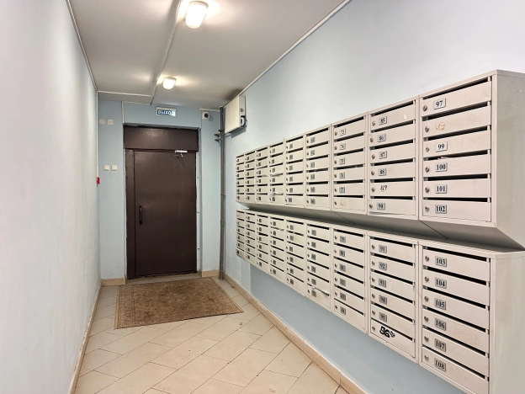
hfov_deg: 71.6
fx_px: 364
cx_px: 262
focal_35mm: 24
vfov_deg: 56.8
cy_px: 197
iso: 400
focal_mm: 6.86
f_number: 1.78
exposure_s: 1/50
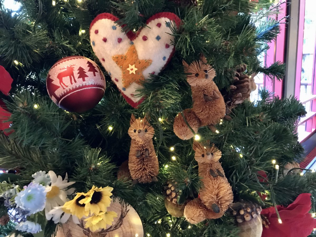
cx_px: 158
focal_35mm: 28
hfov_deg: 63.4
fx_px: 256
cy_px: 118
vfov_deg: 49.7
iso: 100
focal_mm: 3.99
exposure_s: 1/4
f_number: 1.8
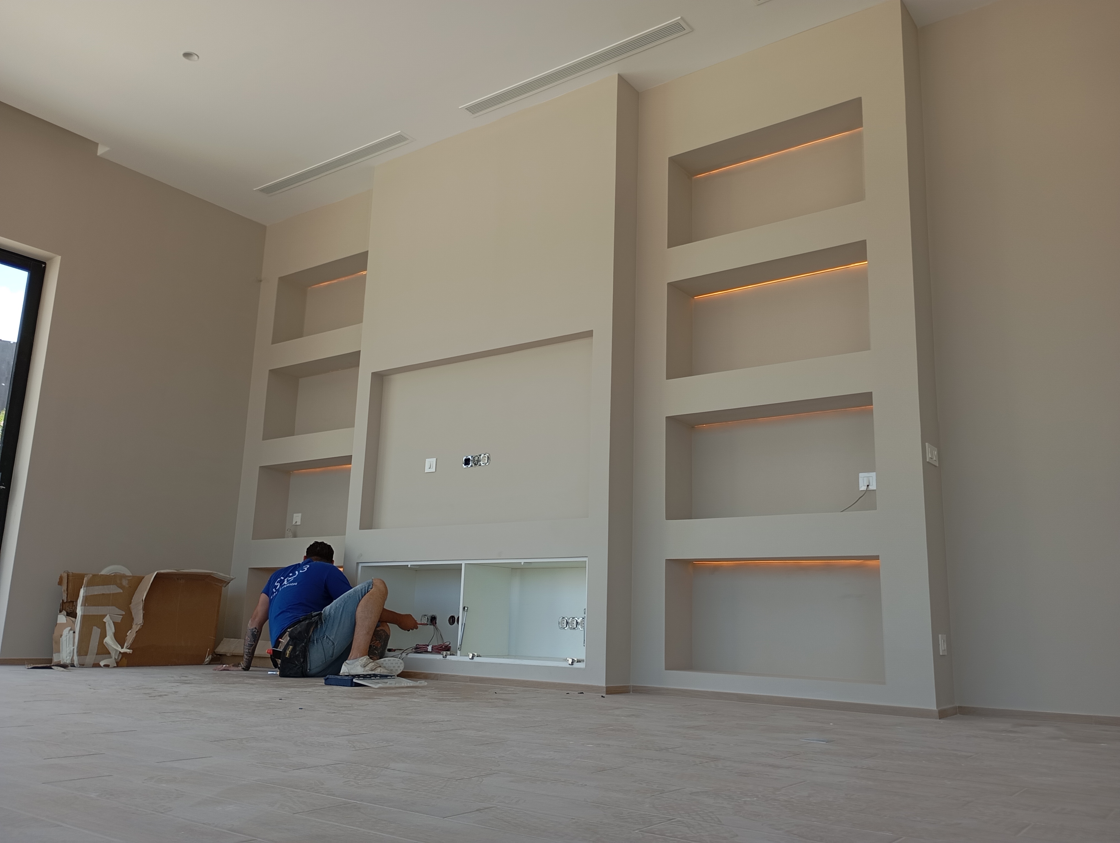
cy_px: 422
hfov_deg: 63.4
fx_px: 907
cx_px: 560
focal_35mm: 28
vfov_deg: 49.9
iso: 100
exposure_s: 1/126
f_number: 1.8
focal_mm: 4.27
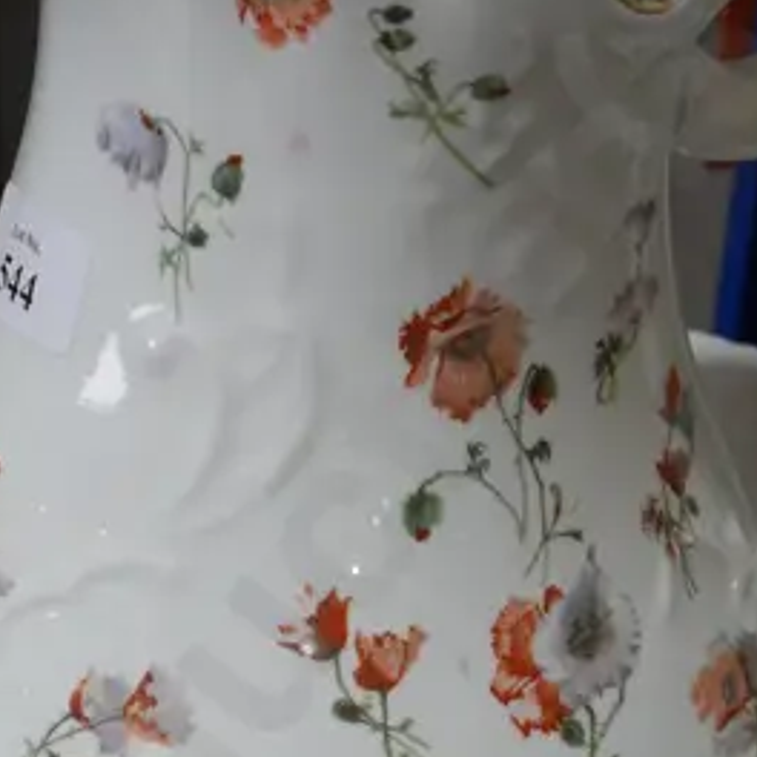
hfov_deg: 12.7
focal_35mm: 137
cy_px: 637
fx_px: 3390
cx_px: 274
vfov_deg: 12.7
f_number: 4.5
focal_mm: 20
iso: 200
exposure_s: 1/80
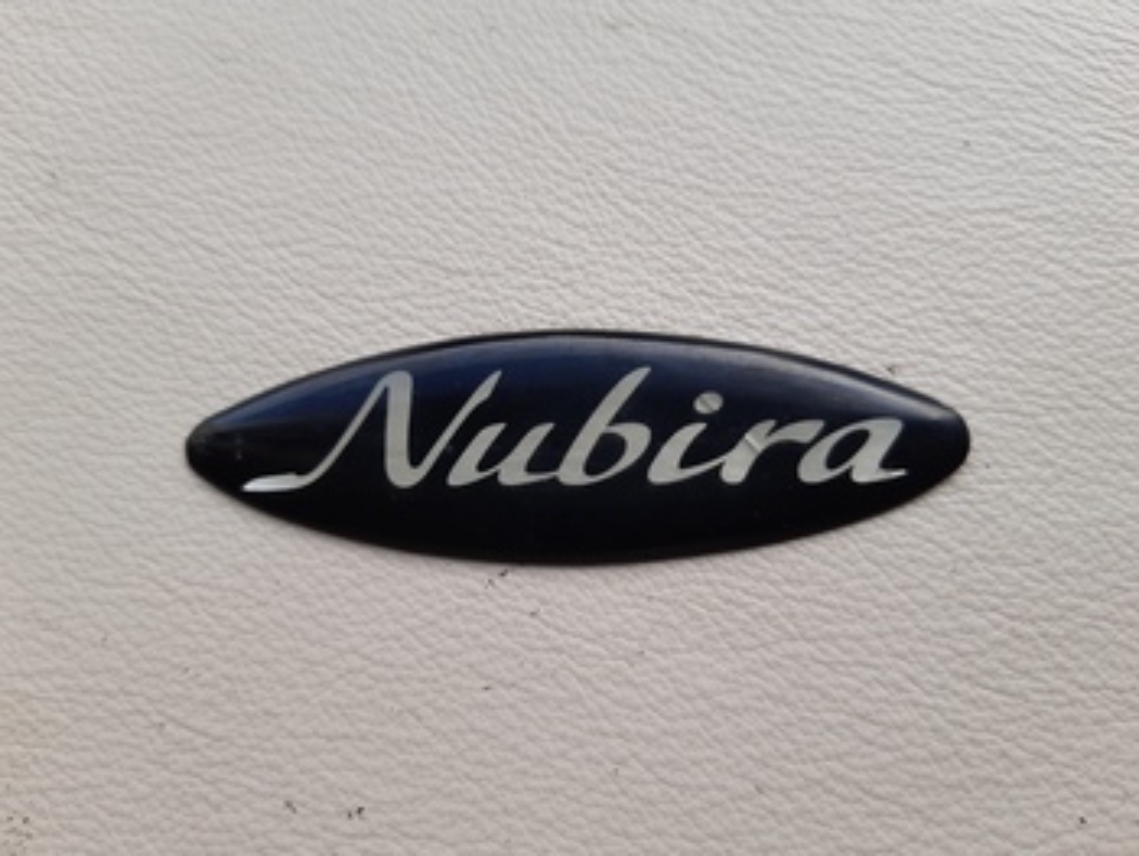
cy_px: 428
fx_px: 856
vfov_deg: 53.1
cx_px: 570
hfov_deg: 67.3
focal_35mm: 26
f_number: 1.7
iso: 40
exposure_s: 1/345
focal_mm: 3.92
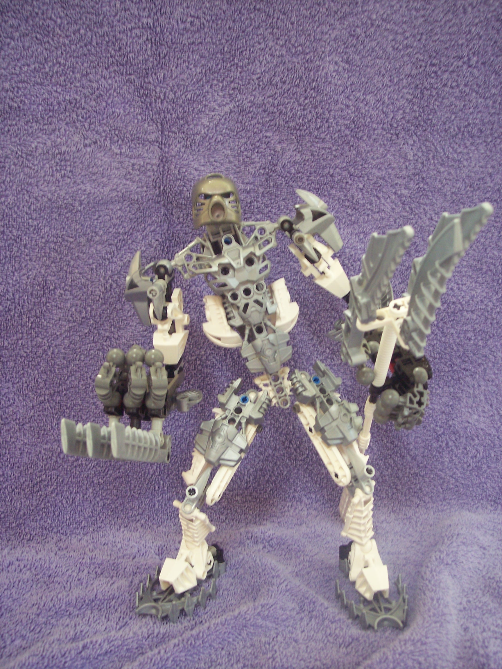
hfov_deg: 36.8
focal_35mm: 39
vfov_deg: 47.9
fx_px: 754
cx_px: 251
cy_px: 334
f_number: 3.4
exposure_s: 1/10
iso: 200
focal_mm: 8
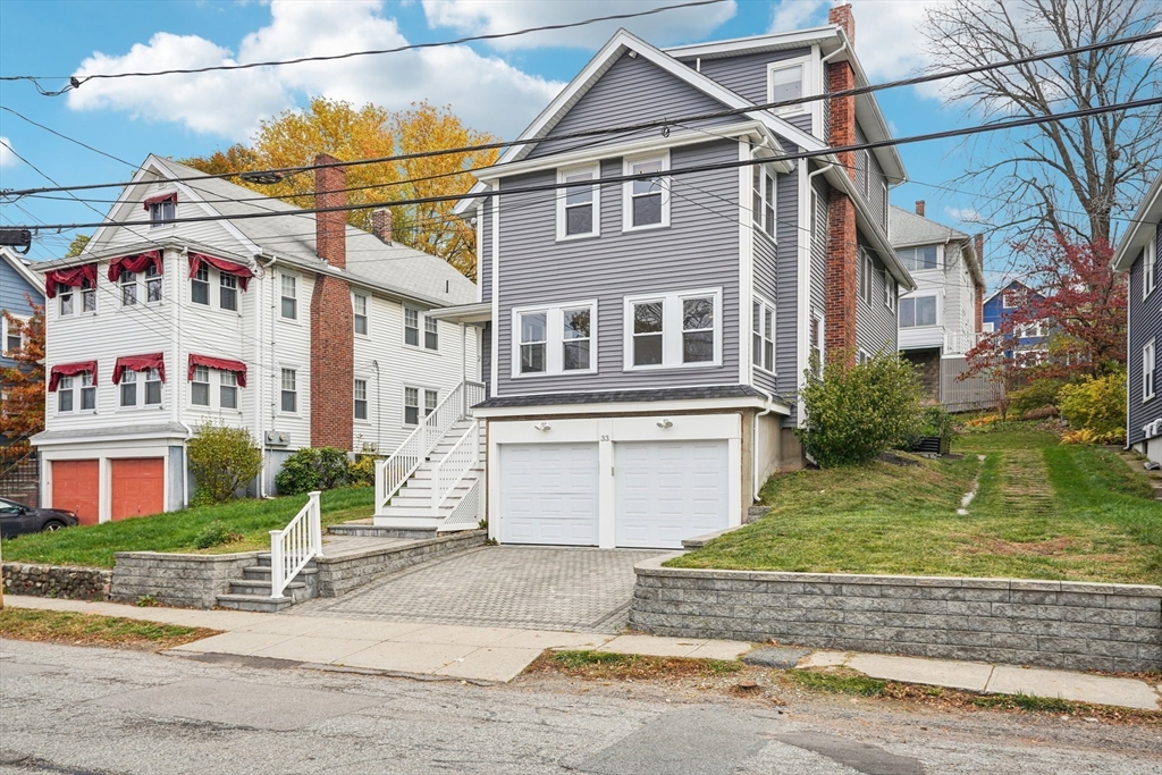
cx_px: 581
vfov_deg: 47.9
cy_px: 388
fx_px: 872
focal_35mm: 27
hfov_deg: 67.4
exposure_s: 1/125
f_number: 8
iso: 100
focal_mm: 27
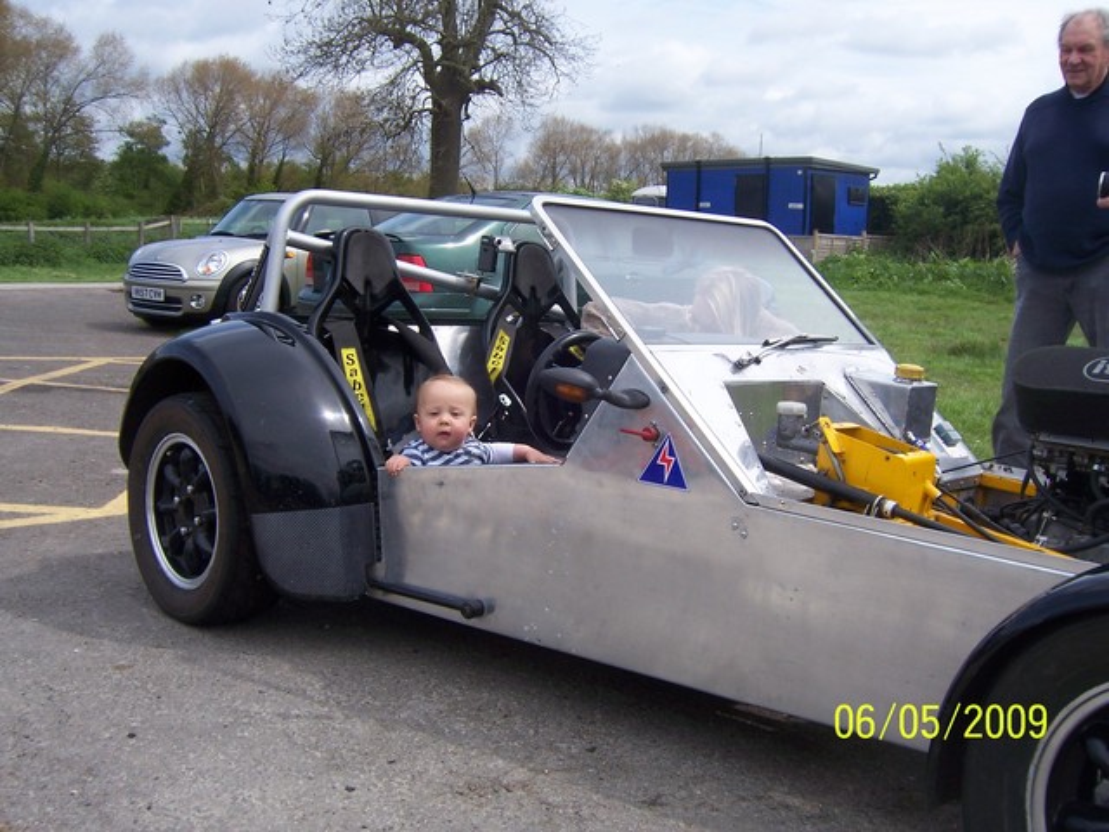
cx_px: 554
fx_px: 1153
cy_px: 416
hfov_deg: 51.4
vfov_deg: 39.7
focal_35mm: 36
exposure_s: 1/500
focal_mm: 6.2
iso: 80
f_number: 4.5
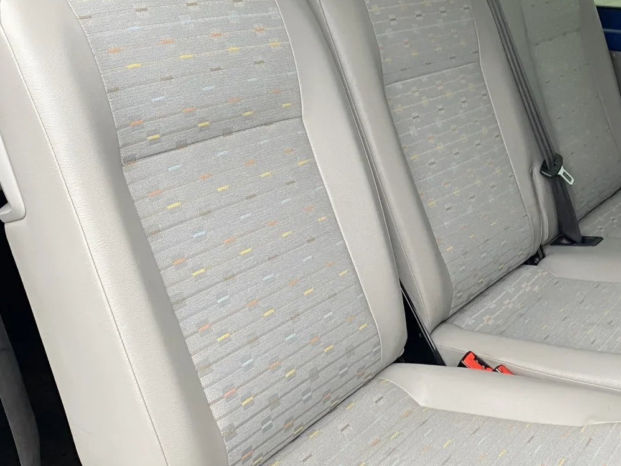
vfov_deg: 29.1
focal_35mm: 50
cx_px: 431
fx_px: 897
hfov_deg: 37.6
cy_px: 213
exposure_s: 1/60
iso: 160
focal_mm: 4.25
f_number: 1.8
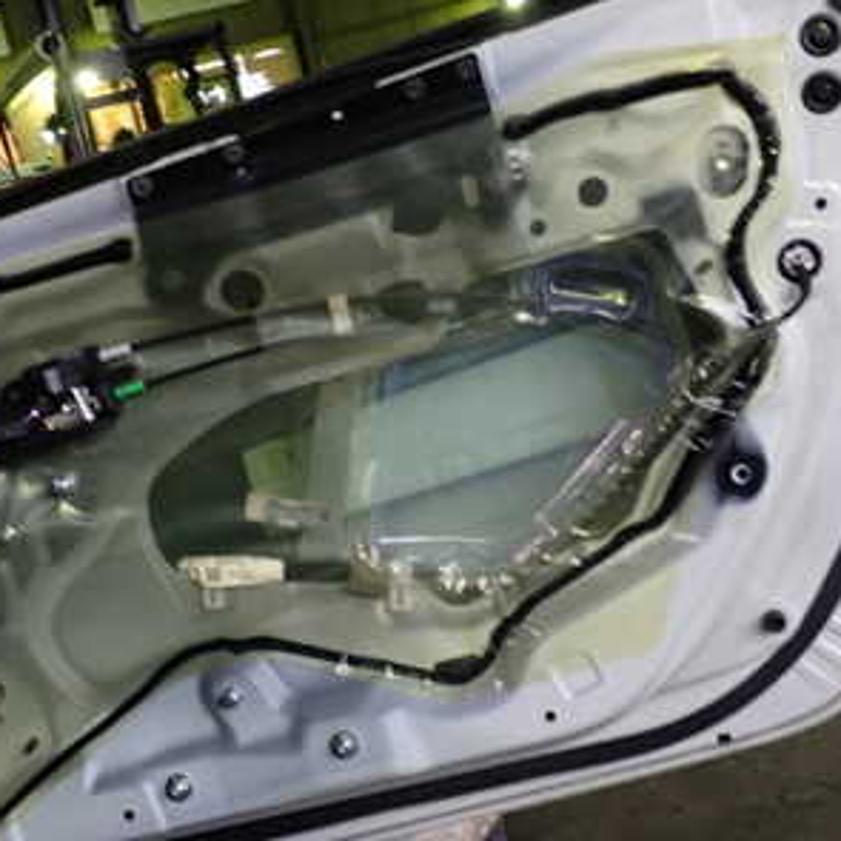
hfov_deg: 31.3
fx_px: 1484
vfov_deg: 31.6
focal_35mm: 54
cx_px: 268
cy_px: 433
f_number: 2.3
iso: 200
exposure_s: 1/30
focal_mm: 5.4
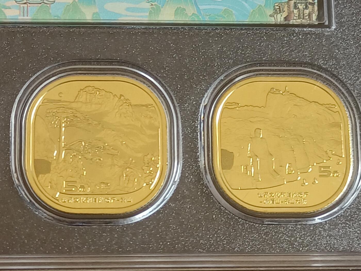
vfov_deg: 15.1
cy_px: 136
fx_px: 1022
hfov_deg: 20.0
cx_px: 180
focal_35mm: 98
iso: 363
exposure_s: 1/50
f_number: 1.8
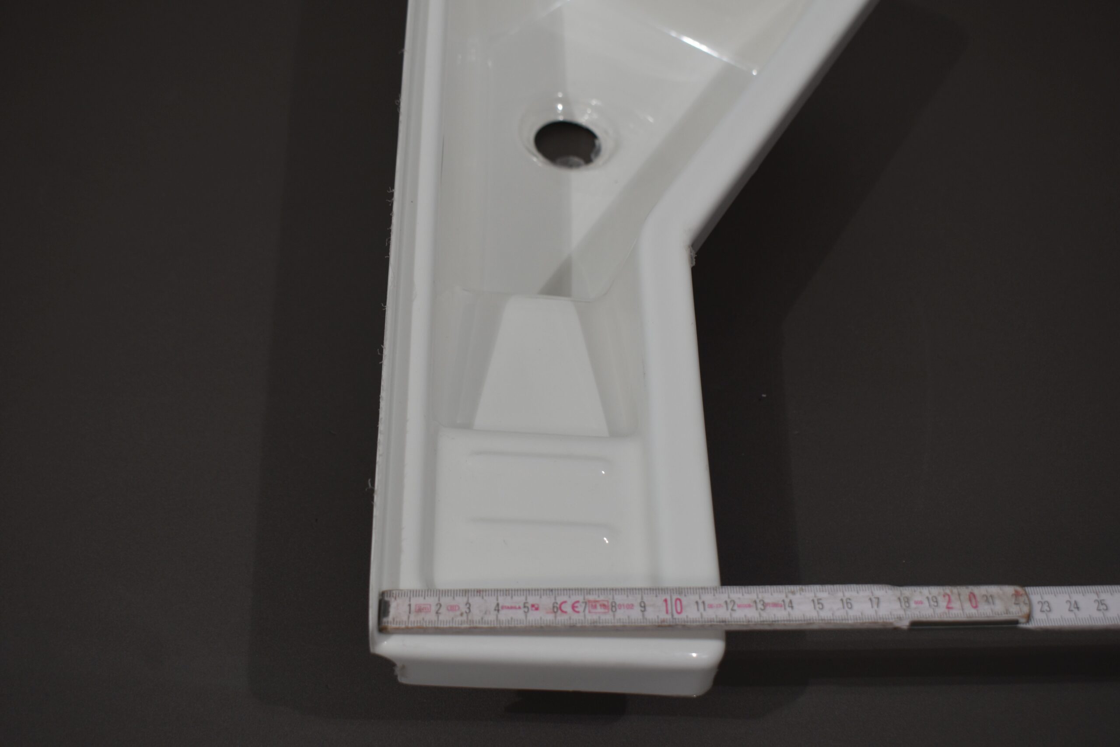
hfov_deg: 43.6
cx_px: 560
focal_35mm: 45
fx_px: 1400
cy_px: 374
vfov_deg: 29.9
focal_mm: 30
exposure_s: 1/125
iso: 200
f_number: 5.6
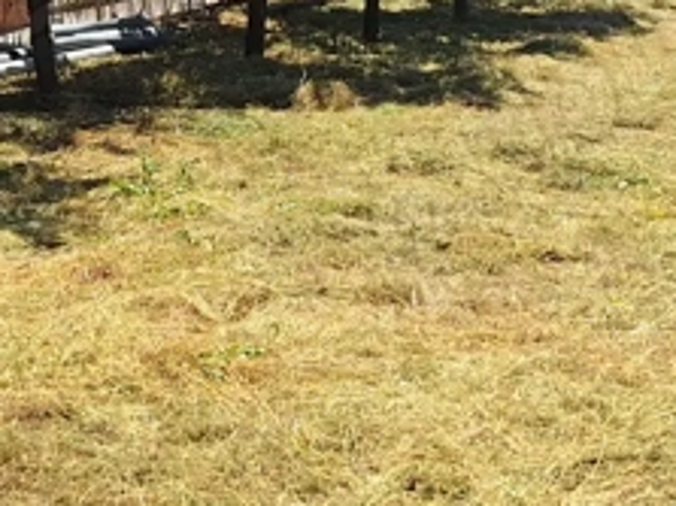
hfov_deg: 19.1
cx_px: 327
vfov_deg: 14.2
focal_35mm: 103
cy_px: 79
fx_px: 2010
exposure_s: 1/2755
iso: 40
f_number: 1.8
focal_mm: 5.54
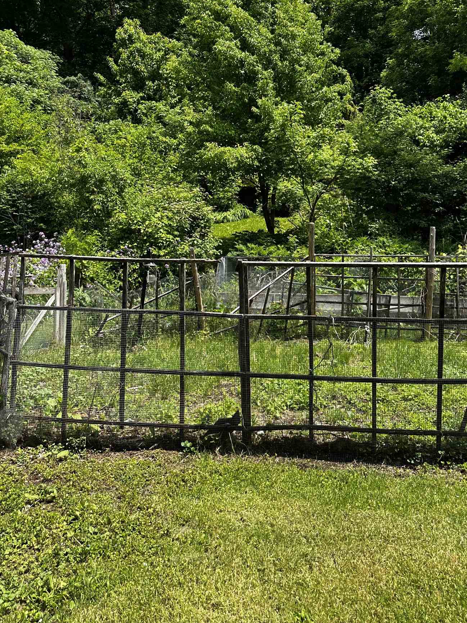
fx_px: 576
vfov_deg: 55.9
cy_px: 222
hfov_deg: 44.1
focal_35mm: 32
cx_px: 253
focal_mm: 6.86
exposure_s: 1/1751
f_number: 1.78
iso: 80
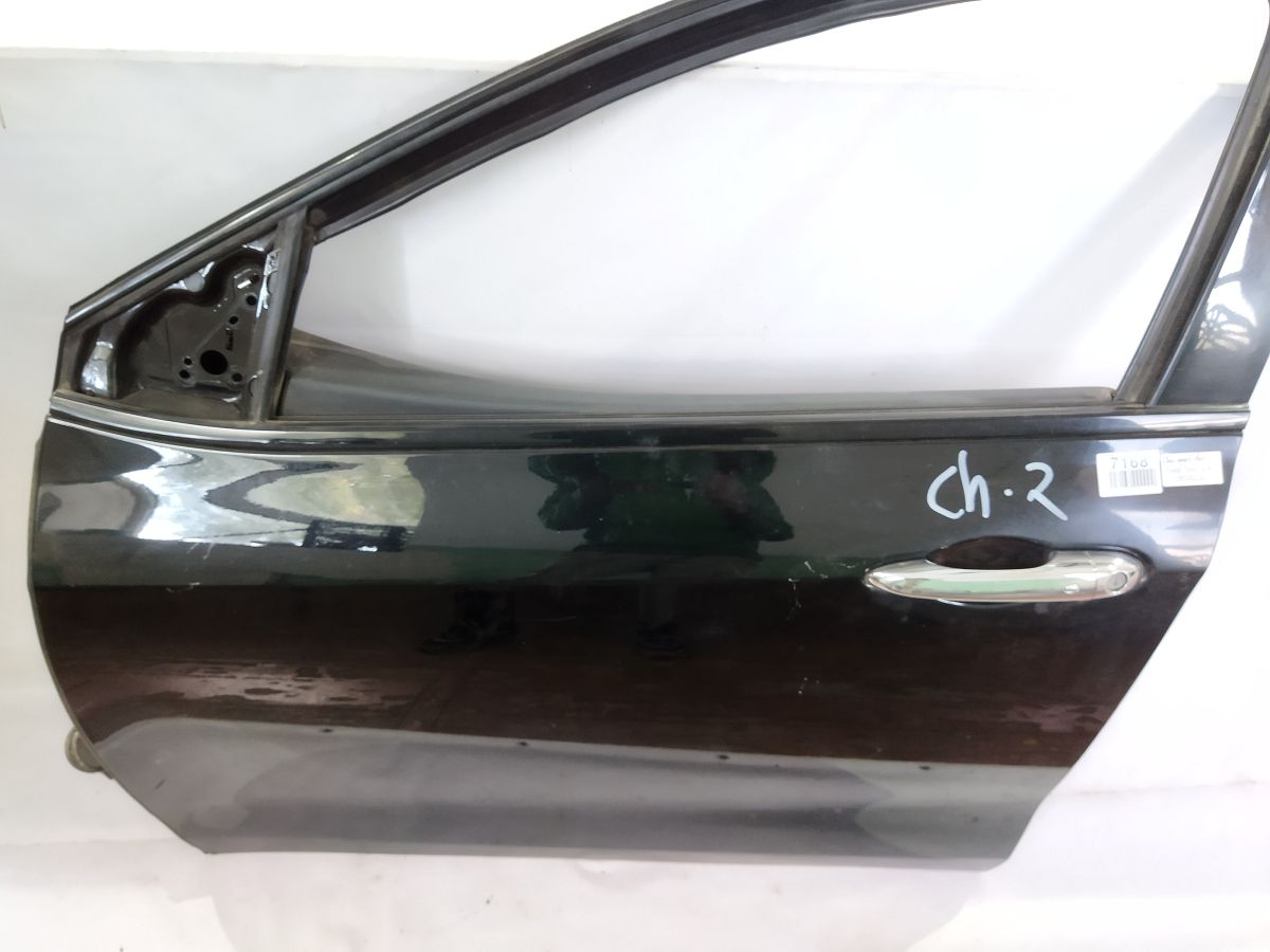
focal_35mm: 27
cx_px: 635
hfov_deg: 65.3
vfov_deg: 51.4
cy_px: 476
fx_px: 991
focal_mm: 4.71
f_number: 1.79
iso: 269
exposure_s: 1/25
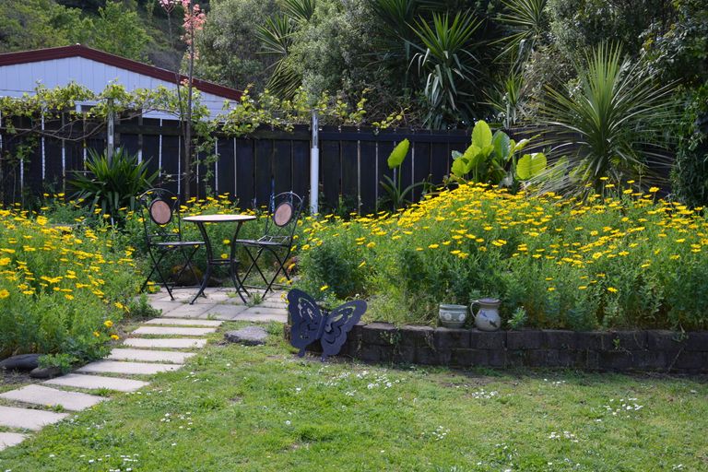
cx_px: 354
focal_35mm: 48
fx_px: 944
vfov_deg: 28.1
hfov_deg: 41.1
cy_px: 236
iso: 200
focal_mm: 32
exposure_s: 1/160
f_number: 6.3
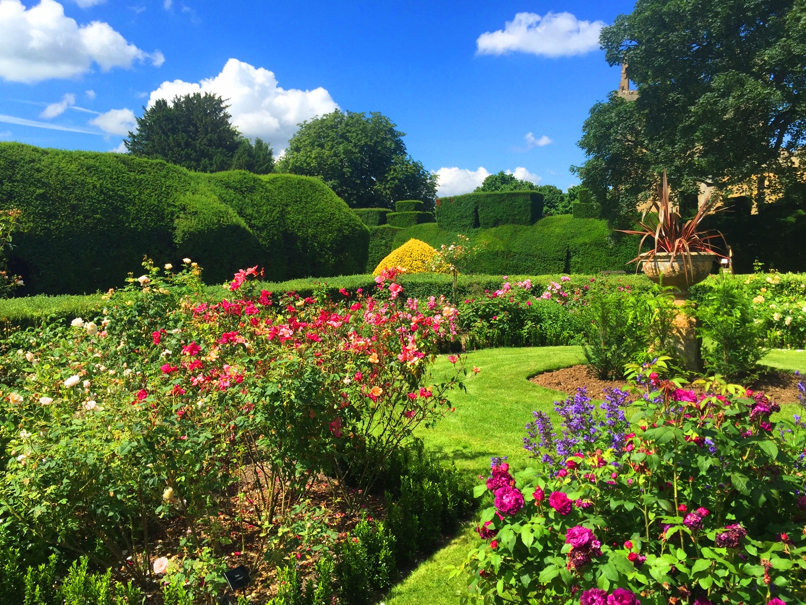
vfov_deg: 48.2
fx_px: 675
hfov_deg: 61.7
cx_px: 403
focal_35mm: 29
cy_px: 302
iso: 32
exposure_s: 1/1721
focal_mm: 4.15
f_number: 2.2
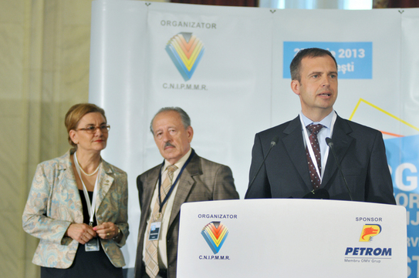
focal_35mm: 120
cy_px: 139
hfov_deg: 17.1
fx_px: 1395
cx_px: 210
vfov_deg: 11.4
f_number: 2.8
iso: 640
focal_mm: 80
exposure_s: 1/125
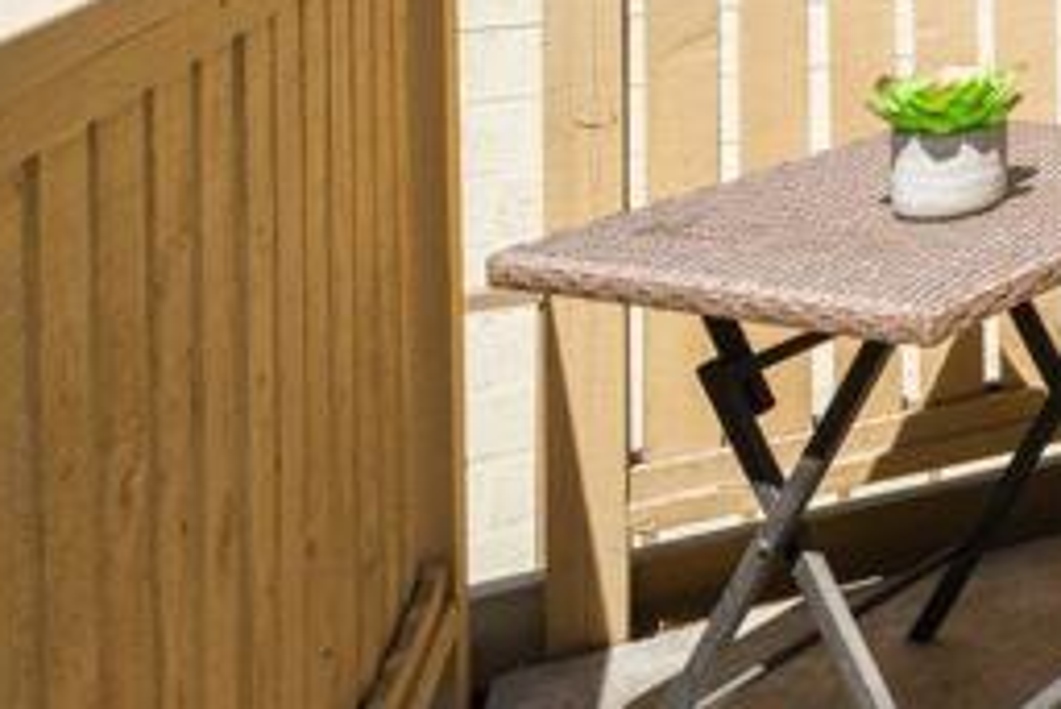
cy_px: -328
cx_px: 1911
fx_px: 1651
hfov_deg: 21.9
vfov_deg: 20.9
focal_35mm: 56
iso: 400
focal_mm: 14
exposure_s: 1/80
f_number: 7.1
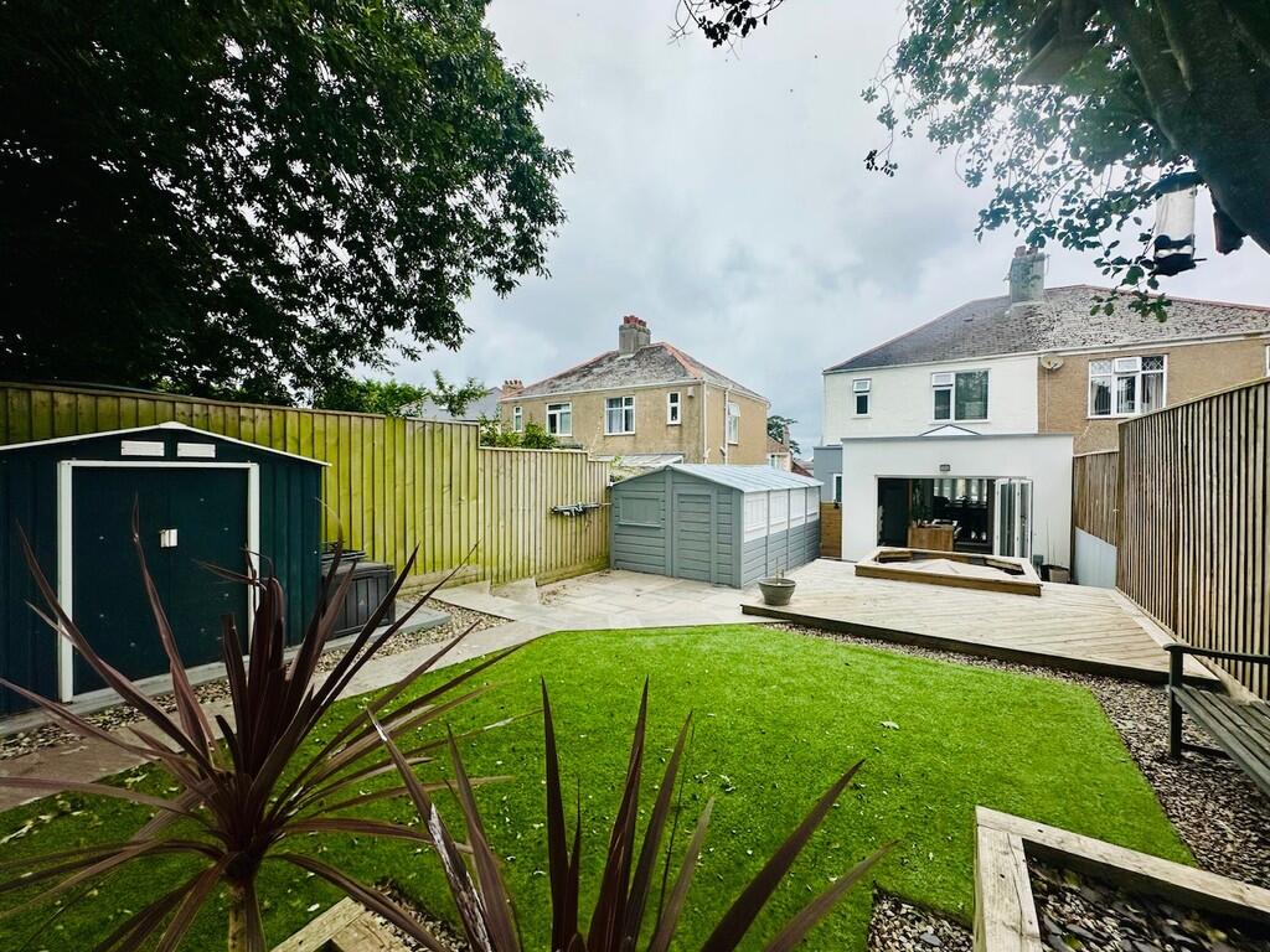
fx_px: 514
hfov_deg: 102.1
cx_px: 635
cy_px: 476
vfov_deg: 85.7
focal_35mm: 14
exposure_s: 1/4000
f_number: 2.2
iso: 50
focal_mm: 2.22
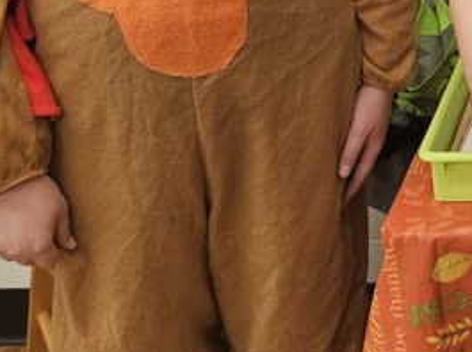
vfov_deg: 15.2
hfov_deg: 18.7
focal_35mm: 89
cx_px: 762
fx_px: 1212
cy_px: -192
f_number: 1.7
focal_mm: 6.3
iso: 200
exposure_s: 1/120
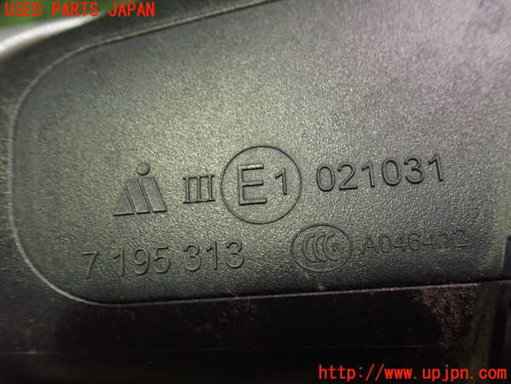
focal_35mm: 30
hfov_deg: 60.0
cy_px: 192
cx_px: 256
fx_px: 443
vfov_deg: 46.8
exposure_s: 1/30
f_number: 2.3
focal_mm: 5.4
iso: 800
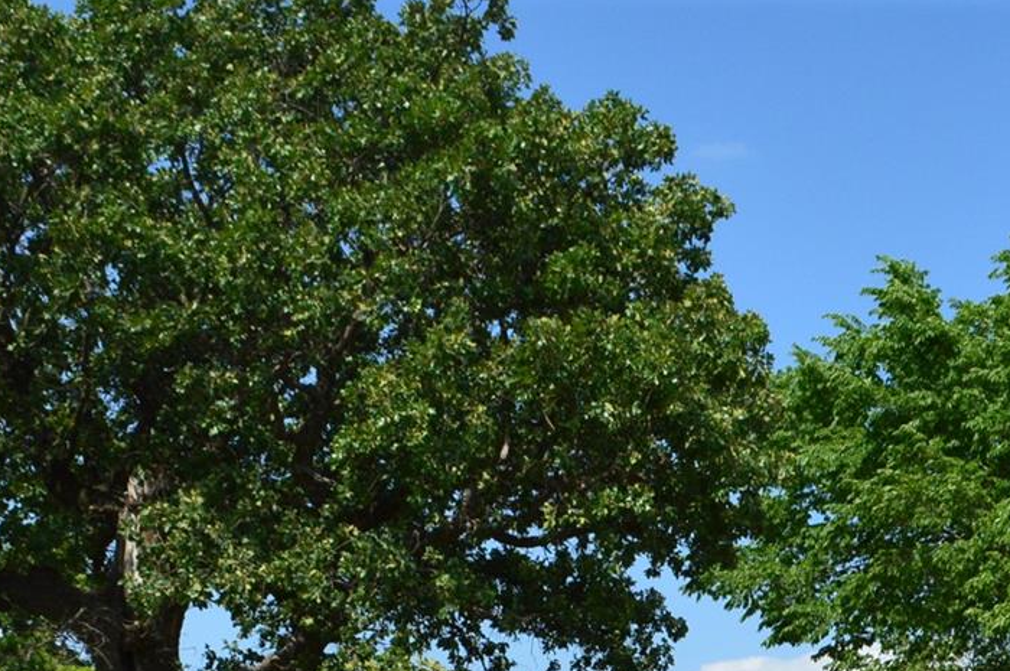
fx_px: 2214
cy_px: 931
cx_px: 584
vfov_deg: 16.1
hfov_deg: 25.7
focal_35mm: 79
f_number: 11
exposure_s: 1/500
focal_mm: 18
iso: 360
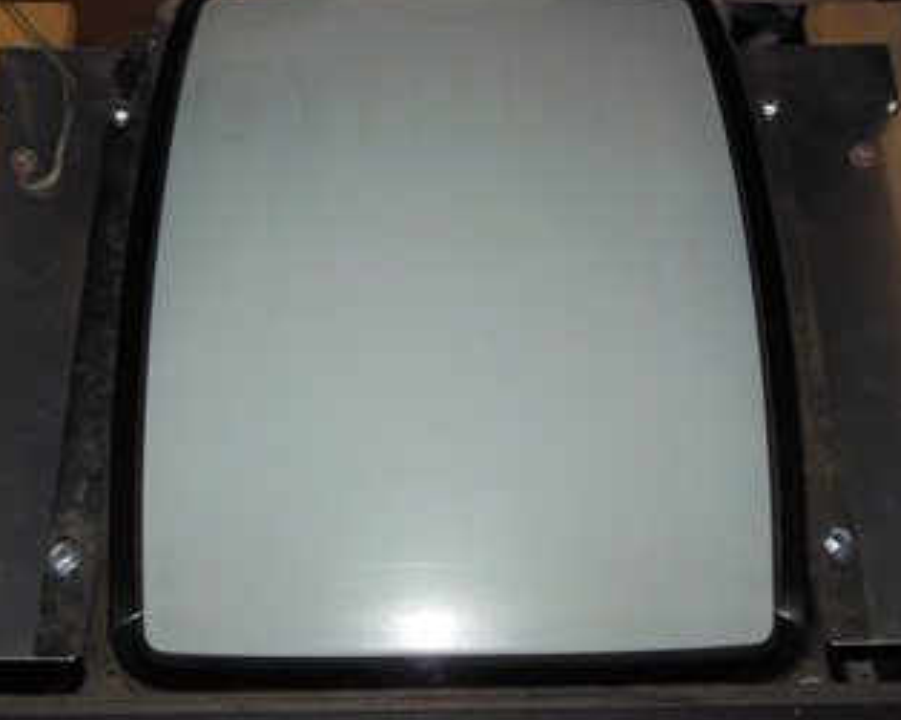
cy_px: 307
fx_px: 1226
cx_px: 450
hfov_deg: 40.3
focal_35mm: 46
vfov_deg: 32.7
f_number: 3.5
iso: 125
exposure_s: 1/30
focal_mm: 6
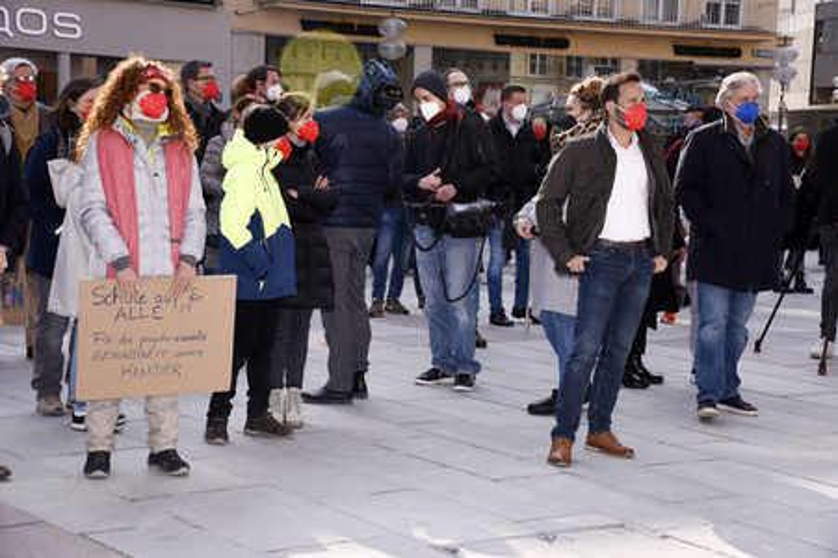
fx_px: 1814
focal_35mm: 78
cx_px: 419
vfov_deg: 17.5
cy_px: 279
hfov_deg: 26.0
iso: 250
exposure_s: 1/160
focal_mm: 78
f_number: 11
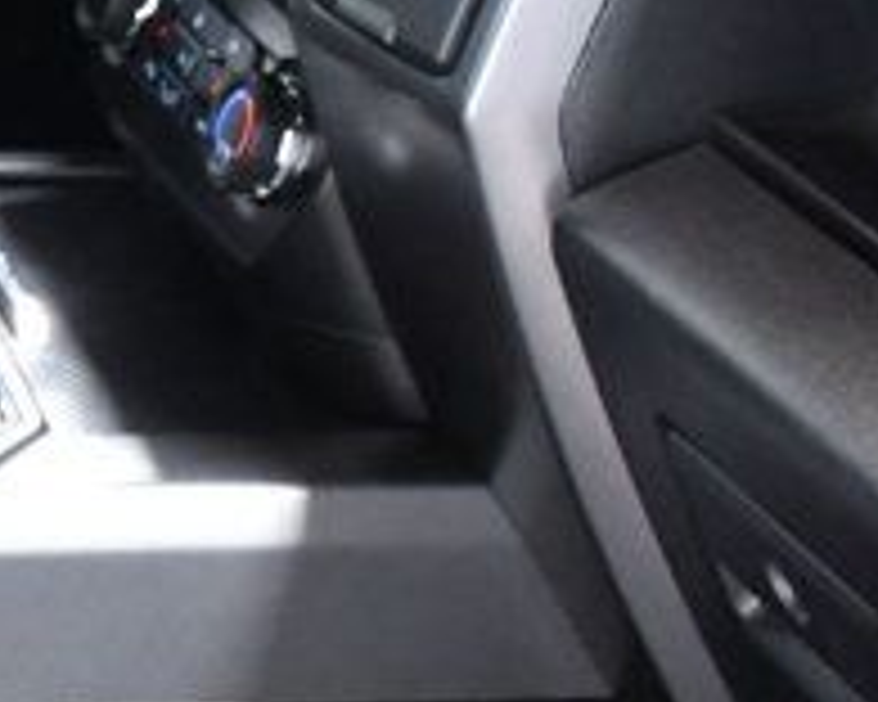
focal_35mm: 133
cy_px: 450
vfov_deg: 11.6
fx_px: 3456
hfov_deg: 12.5
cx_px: -955
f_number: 4
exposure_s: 1/60
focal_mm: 18
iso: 2500
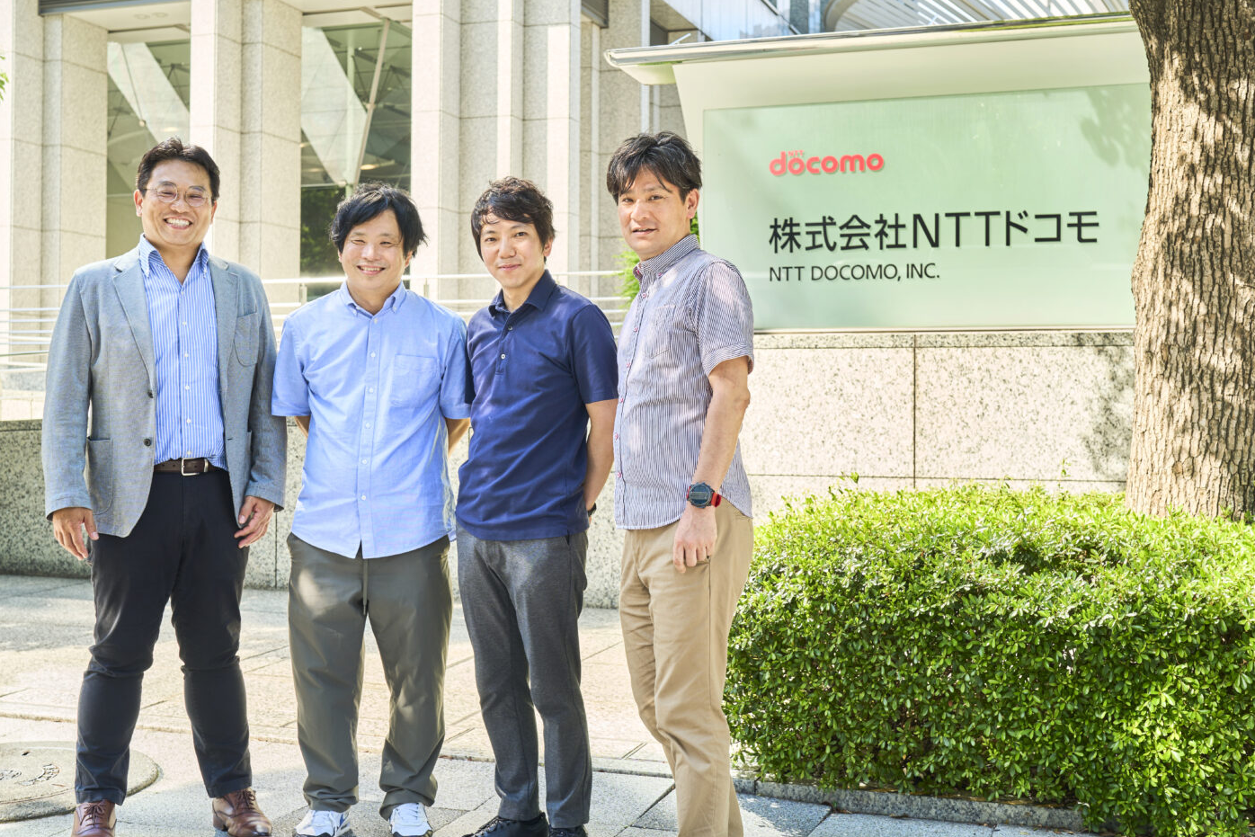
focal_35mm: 44
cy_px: 386
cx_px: 582
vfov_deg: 30.5
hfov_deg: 44.5
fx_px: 1534
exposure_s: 1/100
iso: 100
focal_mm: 40
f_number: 5
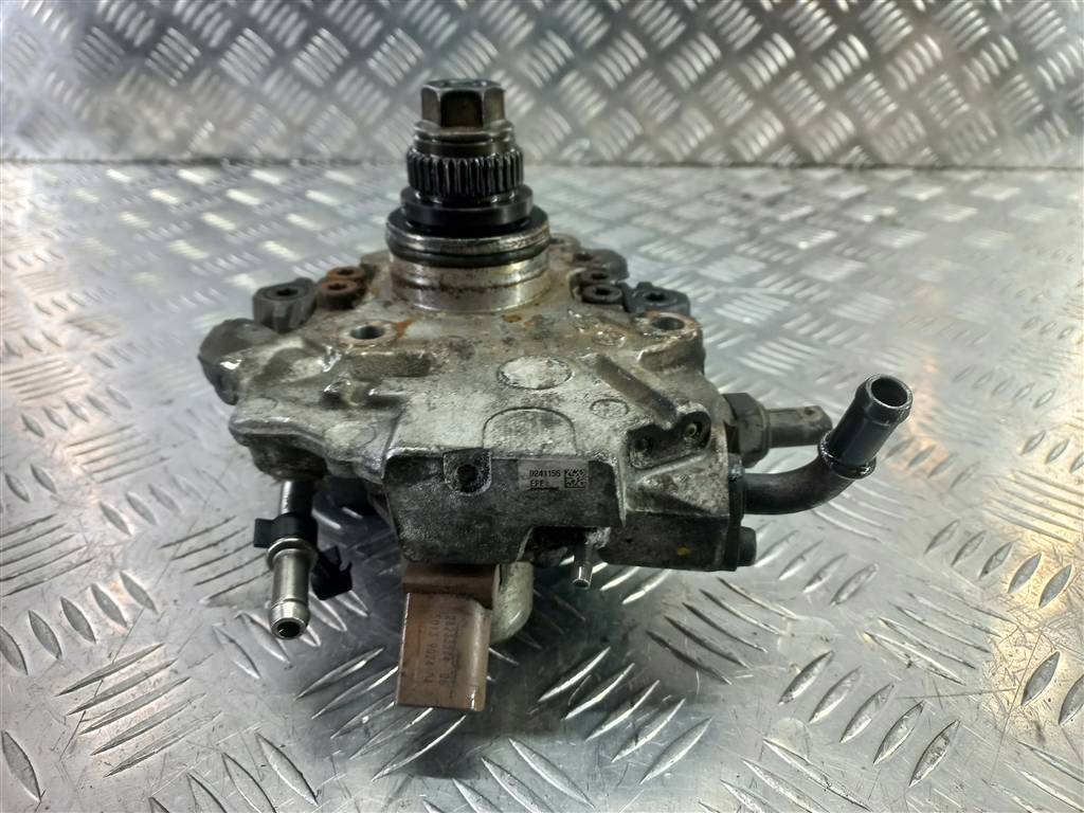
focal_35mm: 25
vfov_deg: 54.9
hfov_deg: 69.4
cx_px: 542
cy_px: 406
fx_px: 783
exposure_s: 1/50
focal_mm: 4.6
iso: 80
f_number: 1.8
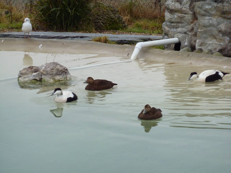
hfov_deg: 6.6
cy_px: 86
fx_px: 2002
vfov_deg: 5.0
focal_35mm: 300
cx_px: 116
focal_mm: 49.2
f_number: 4.9
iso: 320
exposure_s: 1/250
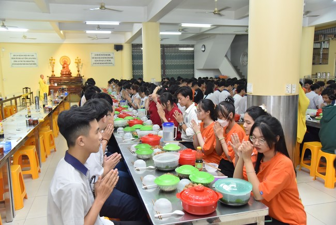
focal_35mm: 31
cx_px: 168
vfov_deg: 42.4
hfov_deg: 60.3
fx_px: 289
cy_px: 112
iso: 2500
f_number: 4.5
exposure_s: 1/125
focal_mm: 31
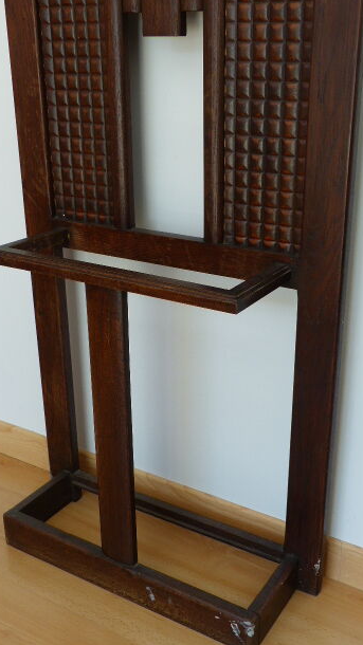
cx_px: 188
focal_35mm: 40
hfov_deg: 29.7
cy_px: 333
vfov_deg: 50.5
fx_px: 685
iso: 100
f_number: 2.8
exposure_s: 1/60
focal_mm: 6.3
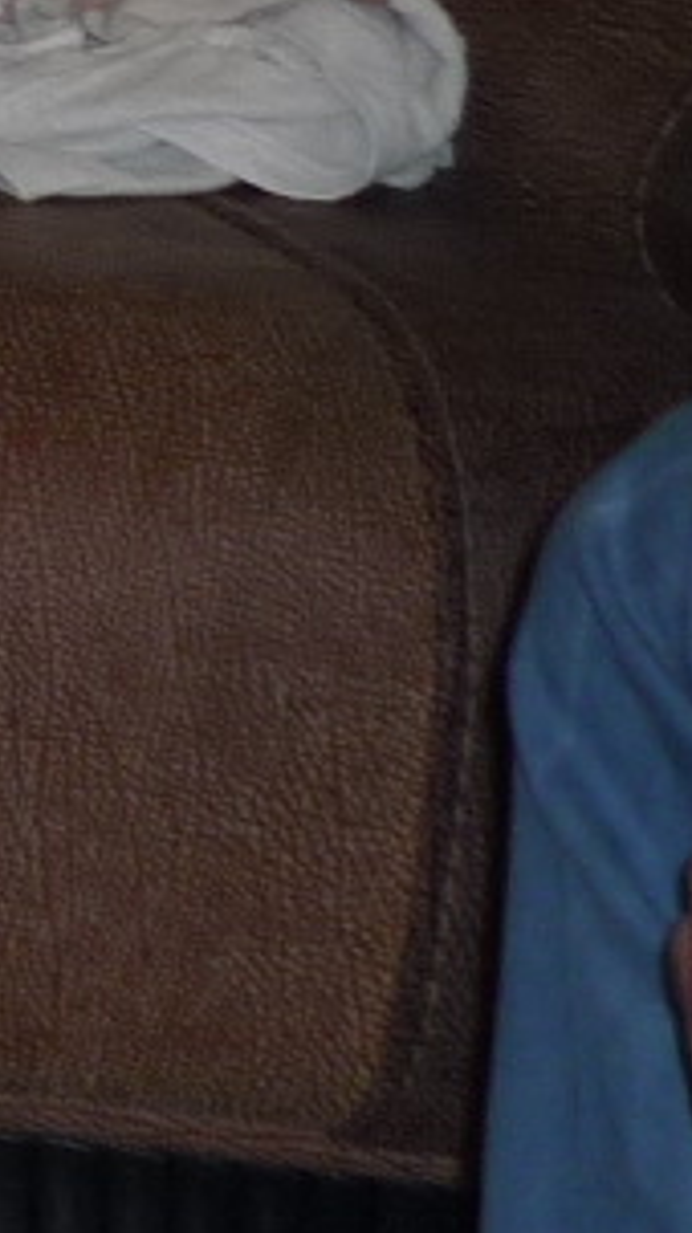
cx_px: -2284
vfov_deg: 10.9
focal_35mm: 190
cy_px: -639
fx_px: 6210
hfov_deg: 5.4
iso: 100
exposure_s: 1/30
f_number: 2.8
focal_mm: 5.5
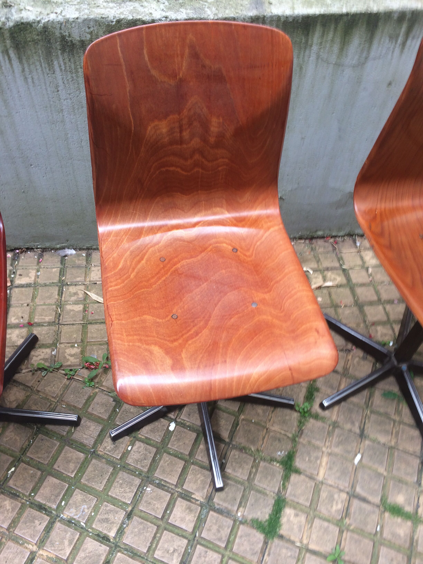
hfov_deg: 48.2
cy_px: 282
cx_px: 212
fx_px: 472
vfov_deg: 61.7
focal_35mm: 29
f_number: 2.2
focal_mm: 4.15
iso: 50
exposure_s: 1/50
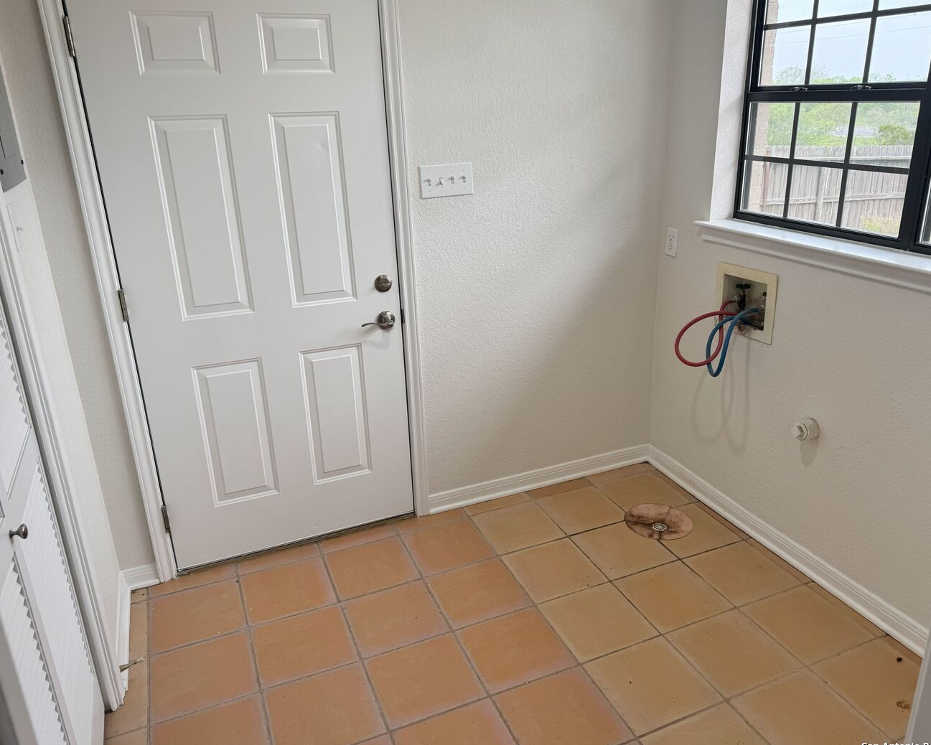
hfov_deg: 65.9
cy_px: 365
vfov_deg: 54.9
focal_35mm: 26
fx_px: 717
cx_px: 500
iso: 50
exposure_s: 1/120
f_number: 1.78
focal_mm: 6.76
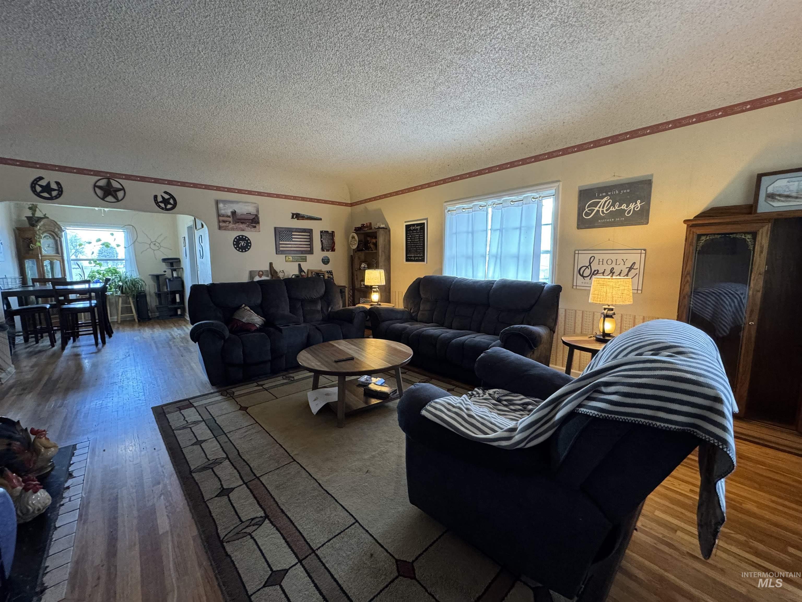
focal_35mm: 14
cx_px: 401
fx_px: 324
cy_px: 301
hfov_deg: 102.1
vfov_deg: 85.7
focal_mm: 2.22
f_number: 2.2
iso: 500
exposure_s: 1/60
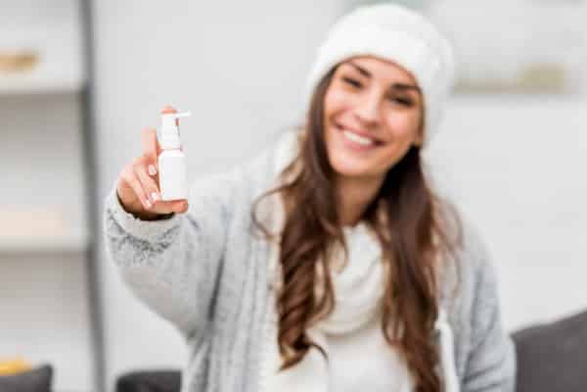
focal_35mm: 175
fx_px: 2853
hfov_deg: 11.7
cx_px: 294
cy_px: 196
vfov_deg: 7.8
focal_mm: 175
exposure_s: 1/160
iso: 400
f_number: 3.5
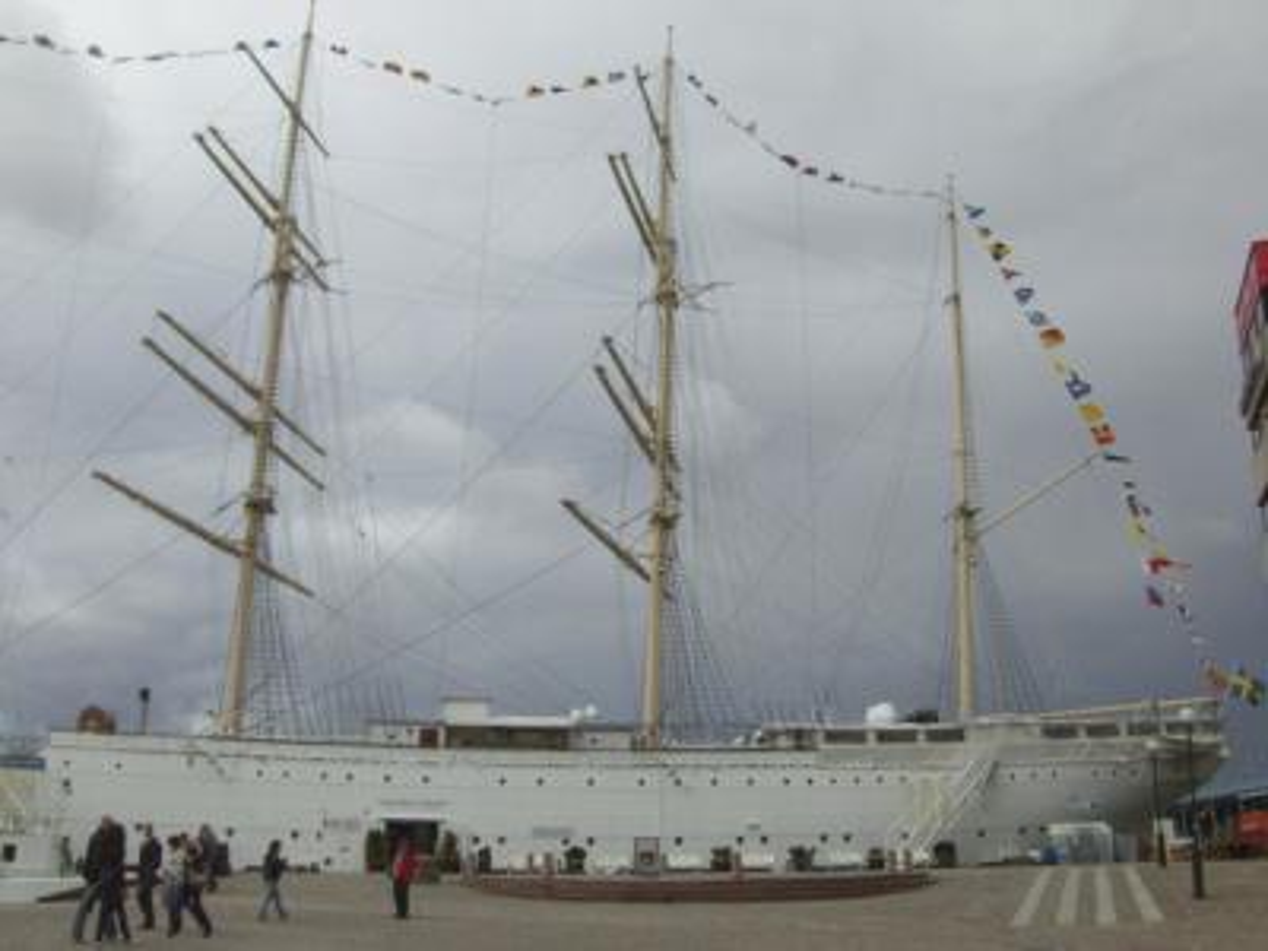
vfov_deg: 37.7
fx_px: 1392
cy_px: 476
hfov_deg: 49.0
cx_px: 634
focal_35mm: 38
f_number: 4.3
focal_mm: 6.2
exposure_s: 1/1250
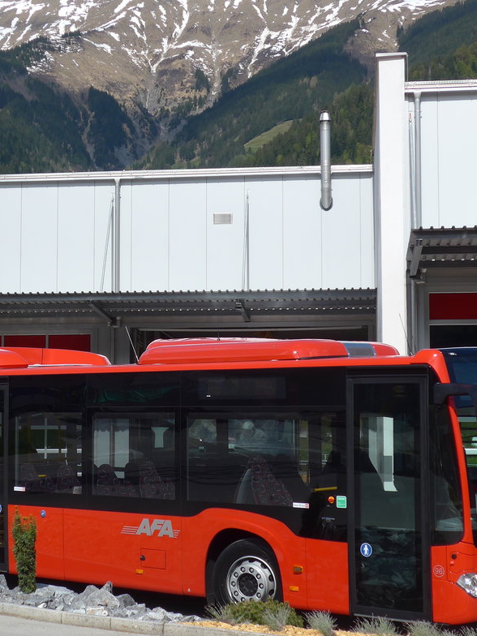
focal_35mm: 75
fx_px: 1378
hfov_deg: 19.6
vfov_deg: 26.0
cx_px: 151
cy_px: 335
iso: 80
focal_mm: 10.1
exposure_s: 1/1600
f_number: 3.2
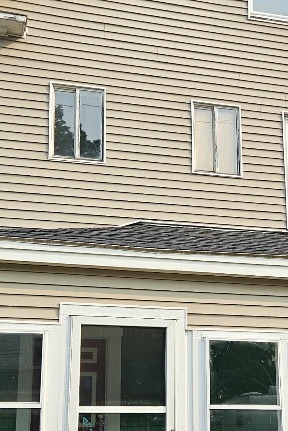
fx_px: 767
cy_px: 261
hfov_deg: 21.1
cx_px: 220
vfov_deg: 31.3
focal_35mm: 64
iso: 25
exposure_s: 1/2000
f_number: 1.8
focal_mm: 5.4
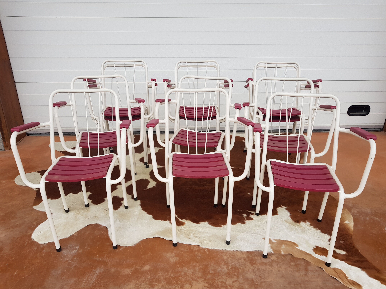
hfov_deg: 67.3
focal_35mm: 26
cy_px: 144
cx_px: 193
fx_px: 290
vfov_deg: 53.1
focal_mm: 4.2
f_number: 1.7
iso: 40
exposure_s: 1/276
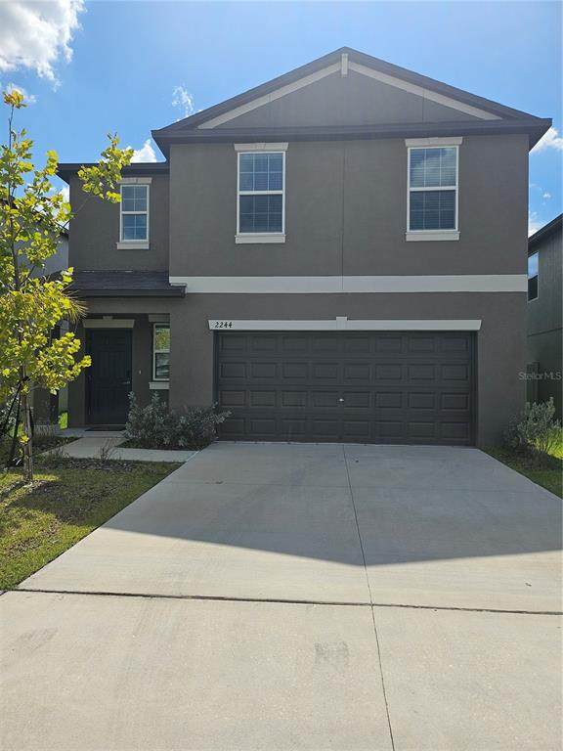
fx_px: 520
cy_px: 376
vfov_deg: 71.6
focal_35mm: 24
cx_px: 282
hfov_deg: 56.8
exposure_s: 1/6134
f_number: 1.8
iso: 50
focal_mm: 5
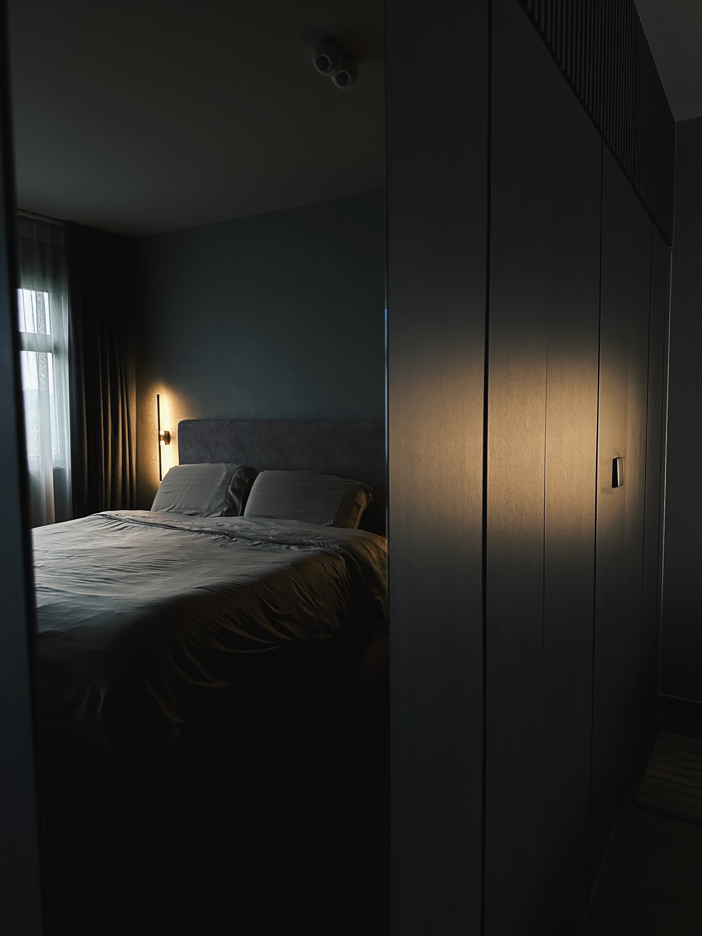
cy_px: 468
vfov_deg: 71.6
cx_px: 351
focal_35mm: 24
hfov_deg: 56.8
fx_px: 649
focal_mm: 6.86
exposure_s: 1/41
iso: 1000
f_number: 1.78
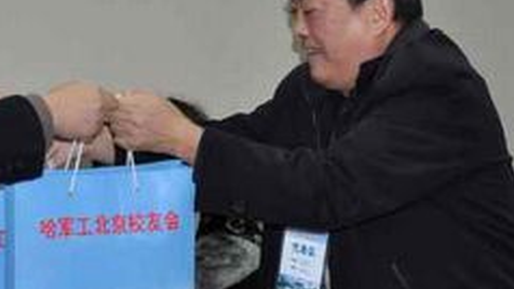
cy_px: 182
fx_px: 2263
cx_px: 41
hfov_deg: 12.8
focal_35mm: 166
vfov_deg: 7.3
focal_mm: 42
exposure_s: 1/60
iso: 800
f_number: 4.8
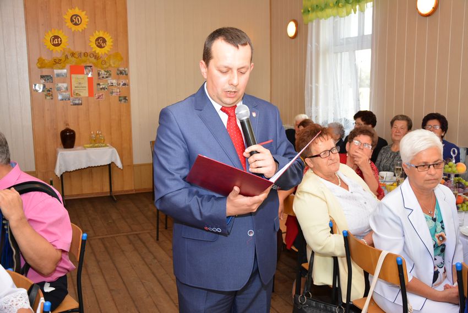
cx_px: 234
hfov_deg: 53.1
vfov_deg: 36.9
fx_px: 468
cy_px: 156
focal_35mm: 36
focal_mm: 24
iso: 400
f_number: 4
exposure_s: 1/60
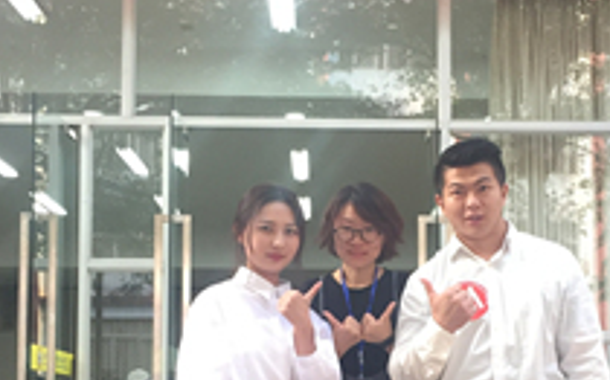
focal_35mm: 65
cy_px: 348
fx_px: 1080
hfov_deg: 31.4
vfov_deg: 19.6
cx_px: 373
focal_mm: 4.15
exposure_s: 1/33
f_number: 2.2
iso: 64
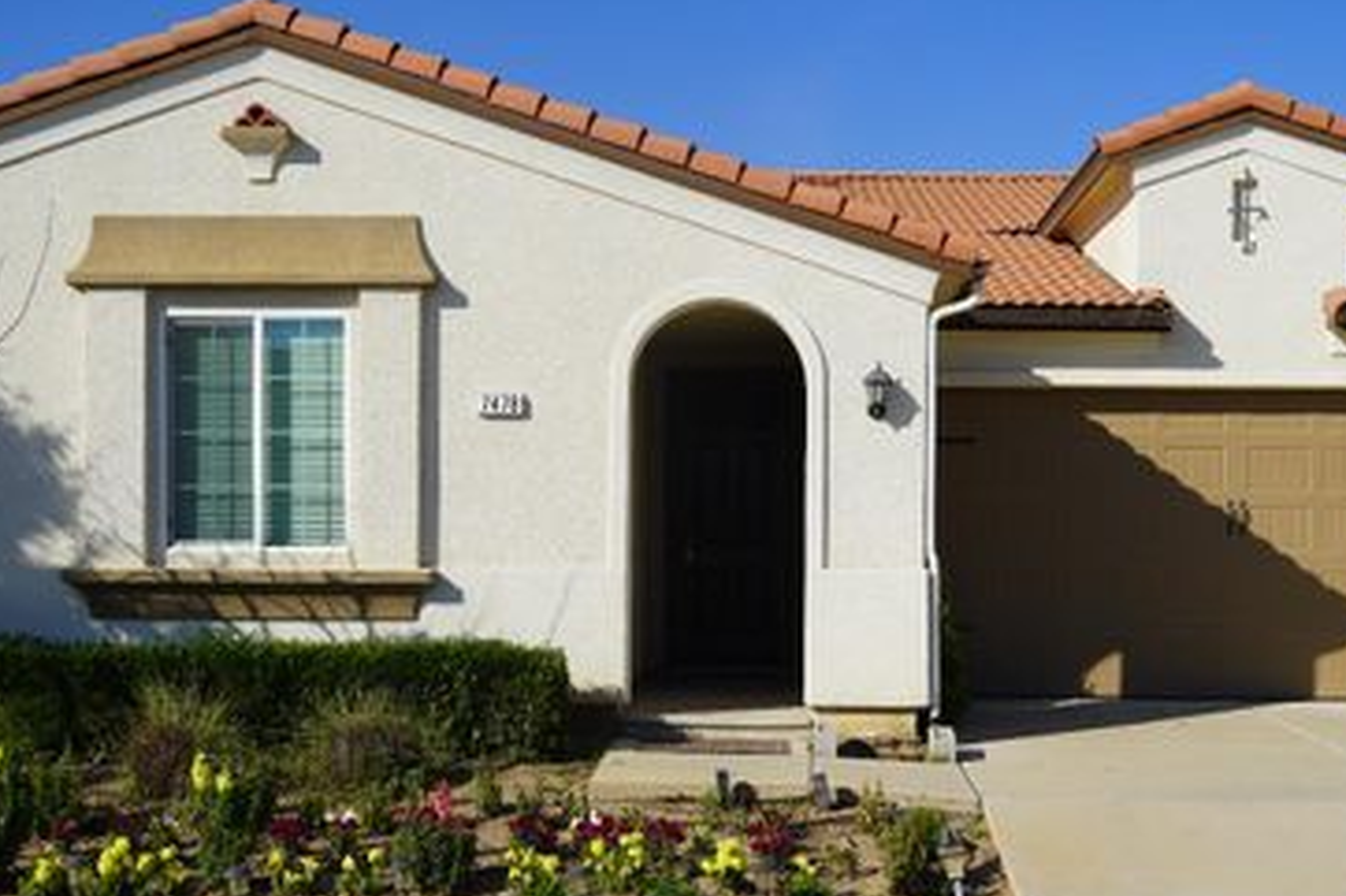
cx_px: 725
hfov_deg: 41.3
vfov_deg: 28.1
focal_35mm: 48
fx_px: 1782
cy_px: 593
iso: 100
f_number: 5
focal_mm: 23
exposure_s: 1/1000
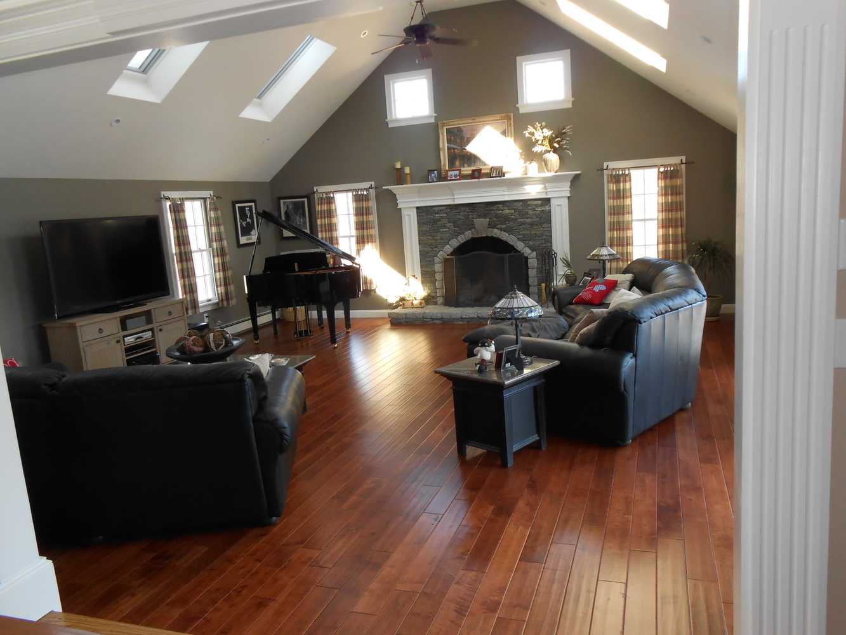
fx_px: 635
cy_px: 318
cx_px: 423
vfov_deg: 53.1
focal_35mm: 26
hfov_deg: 67.3
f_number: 3.5
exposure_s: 1/30
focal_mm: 4.6
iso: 160
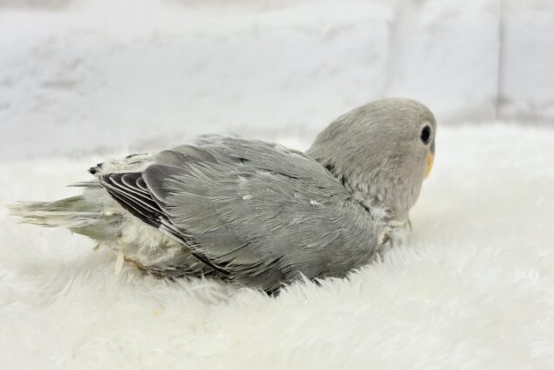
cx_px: 273
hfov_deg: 36.2
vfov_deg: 24.6
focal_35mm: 55
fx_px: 847
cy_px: 200
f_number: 1.6
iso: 32
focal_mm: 5.96
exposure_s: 1/50
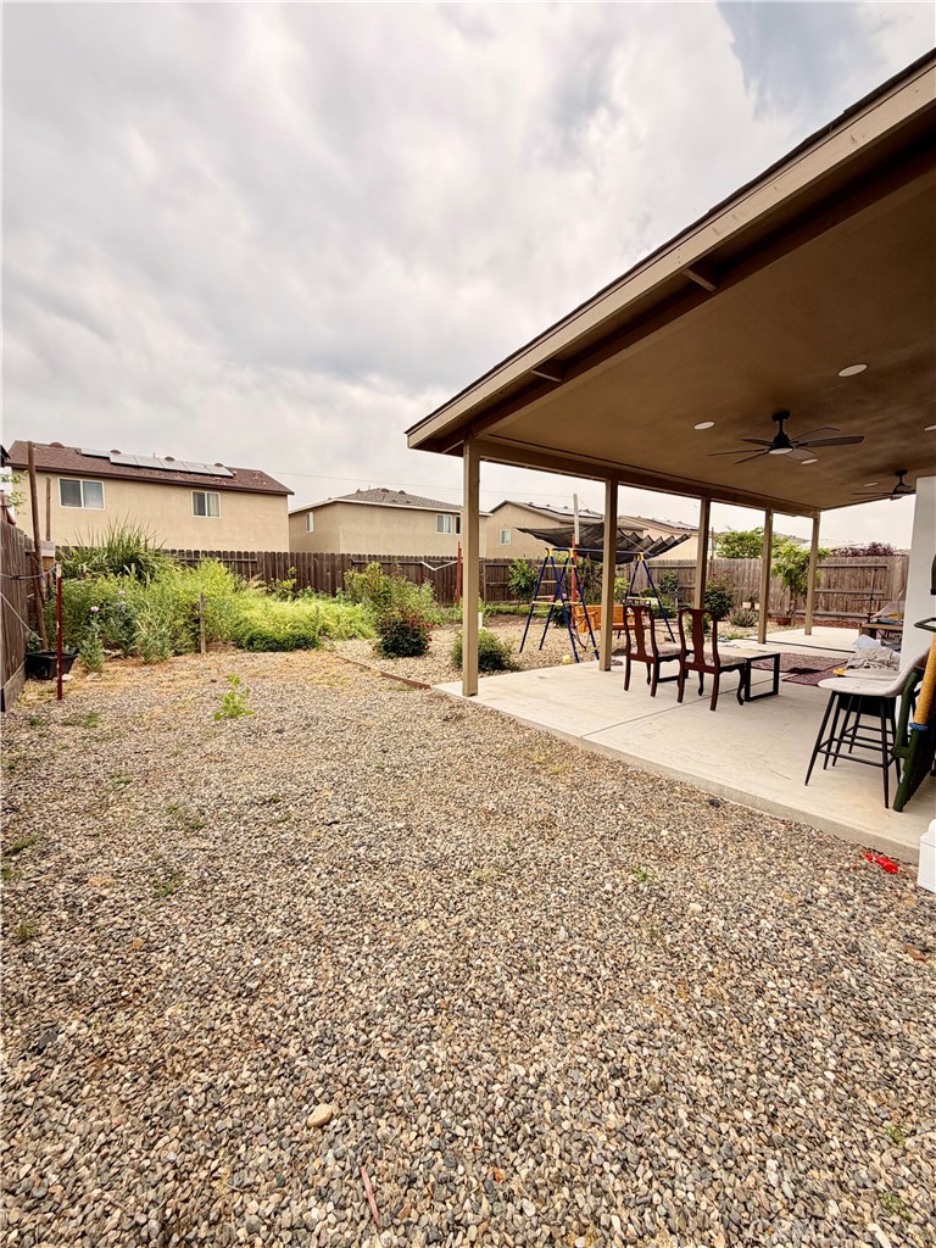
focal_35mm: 14
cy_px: 624
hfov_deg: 85.7
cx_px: 468
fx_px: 505
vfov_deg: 102.1
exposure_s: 1/121
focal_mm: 2.22
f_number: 2.2
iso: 40
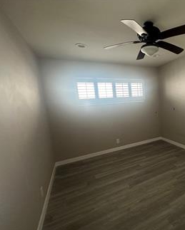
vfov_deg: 83.2
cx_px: 148
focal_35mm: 19
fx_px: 130
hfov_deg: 64.7
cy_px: 117
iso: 200
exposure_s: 1/120
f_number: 2.2
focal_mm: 2.22
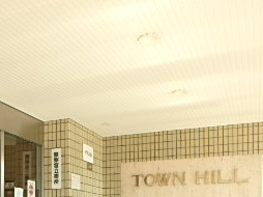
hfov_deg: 35.1
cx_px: 54
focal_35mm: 53
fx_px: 402
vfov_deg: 24.8
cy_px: 237
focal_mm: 3.7
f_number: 3.5
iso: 125
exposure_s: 1/100
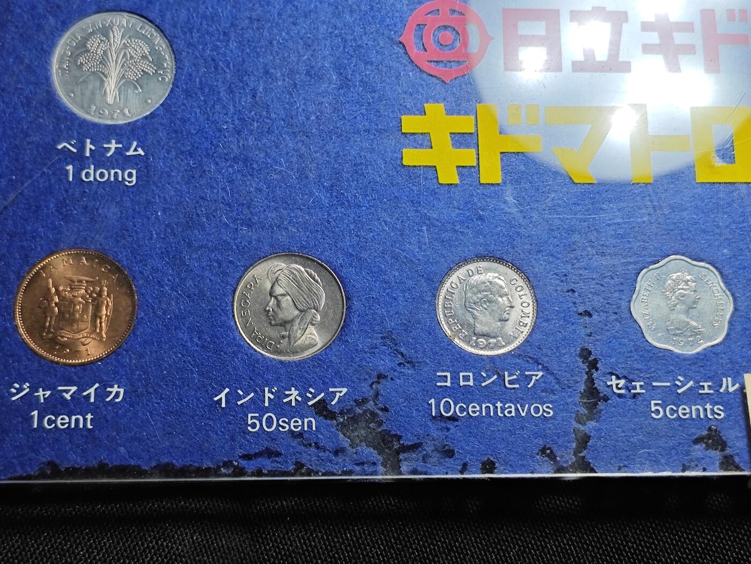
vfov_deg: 22.9
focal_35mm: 64
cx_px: 376
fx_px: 1388
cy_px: 282
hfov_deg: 30.3
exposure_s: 1/71
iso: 80
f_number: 1.6
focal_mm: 5.84
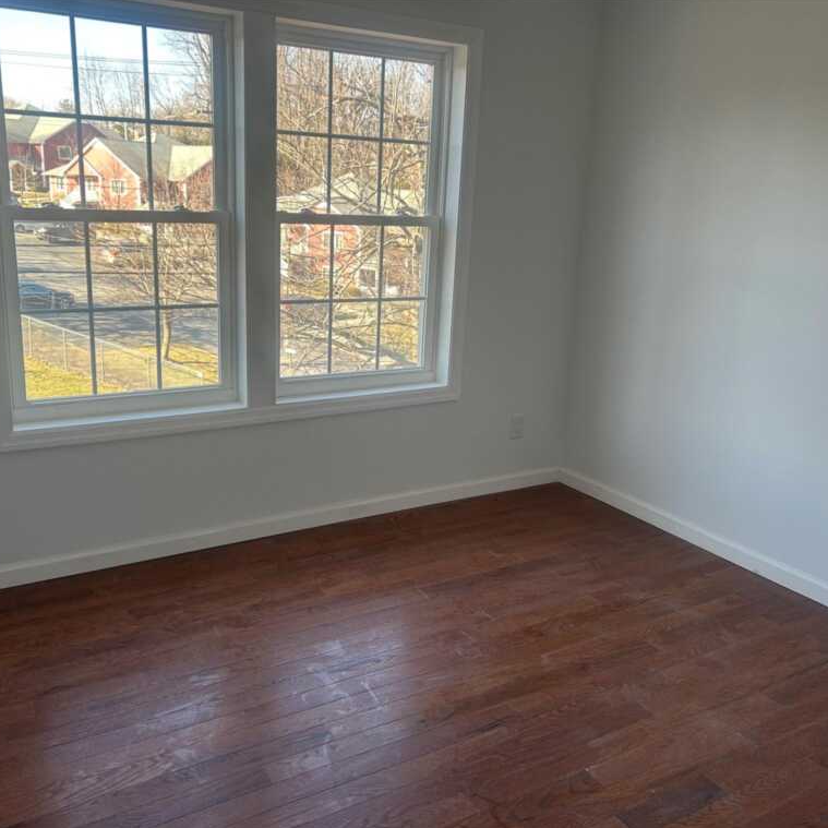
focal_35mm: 31
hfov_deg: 52.5
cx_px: 384
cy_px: 413
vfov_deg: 52.5
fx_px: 839
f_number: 1.5
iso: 40
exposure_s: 1/121
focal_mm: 5.7
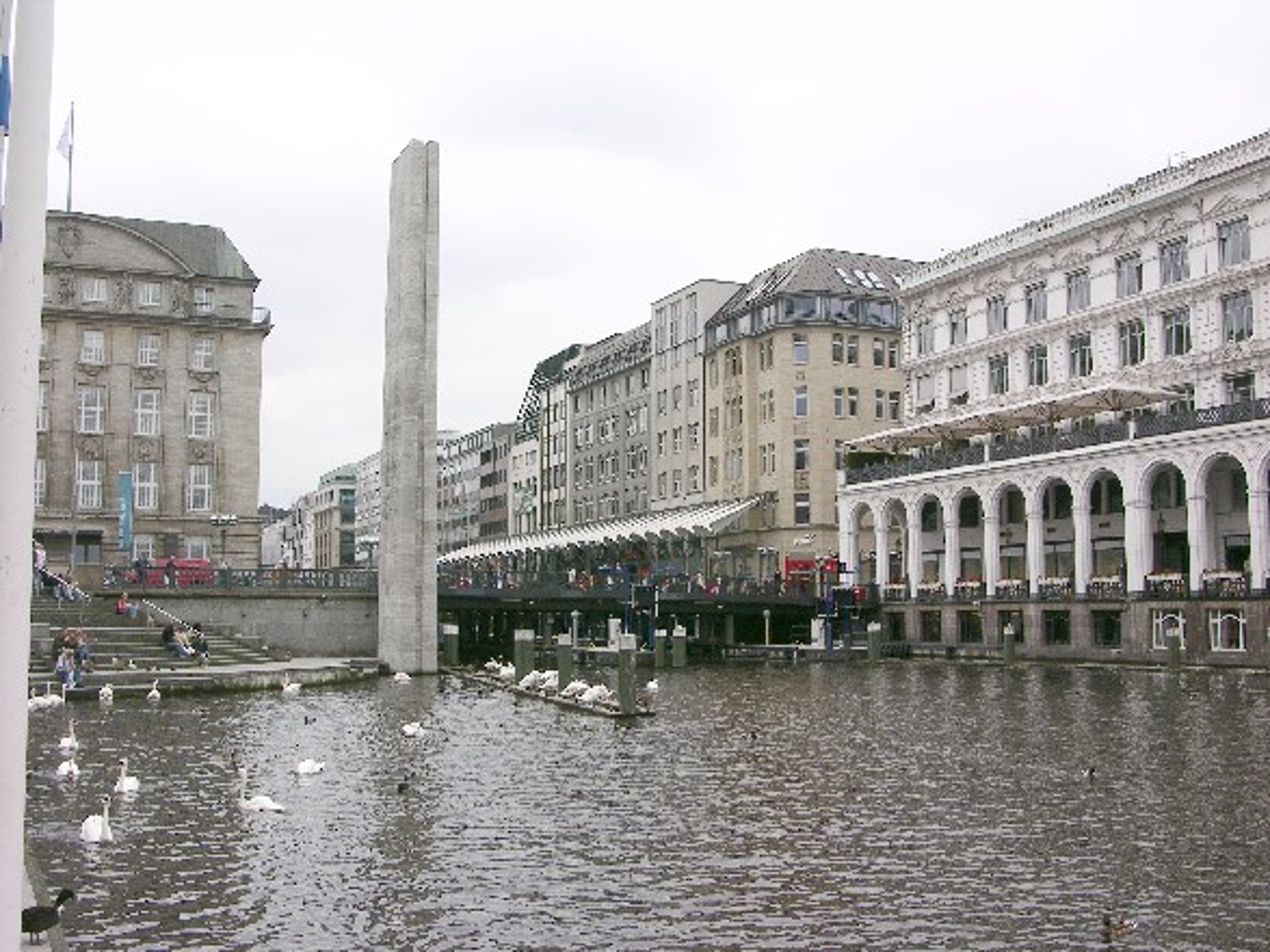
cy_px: 476
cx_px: 635
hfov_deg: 47.9
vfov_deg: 36.8
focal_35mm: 39
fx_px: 1431
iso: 50
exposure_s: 1/135
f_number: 7.2
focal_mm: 10
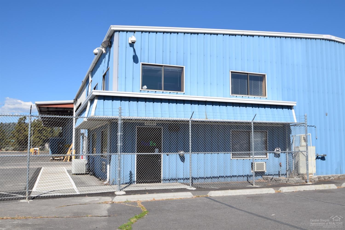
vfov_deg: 36.9
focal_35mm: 36
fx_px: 345
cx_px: 172
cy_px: 115
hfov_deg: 53.1
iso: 200
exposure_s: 1/400
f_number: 10
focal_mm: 24
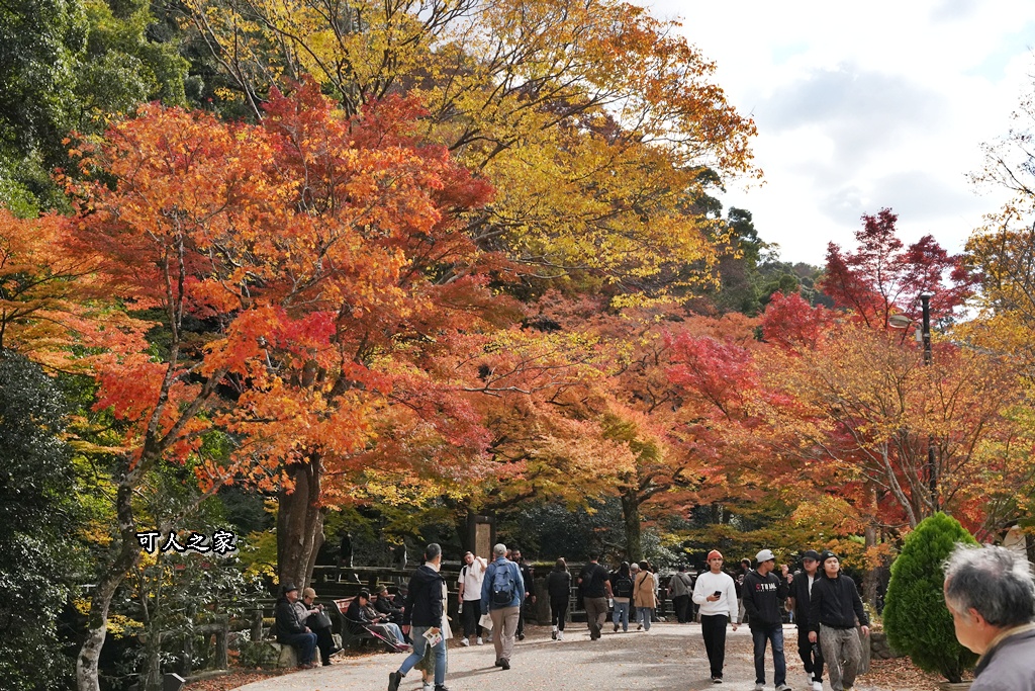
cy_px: 346
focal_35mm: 46
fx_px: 1325
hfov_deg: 42.7
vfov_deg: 29.2
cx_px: 518
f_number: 7.1
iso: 3200
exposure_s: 1/6400
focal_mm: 46.1
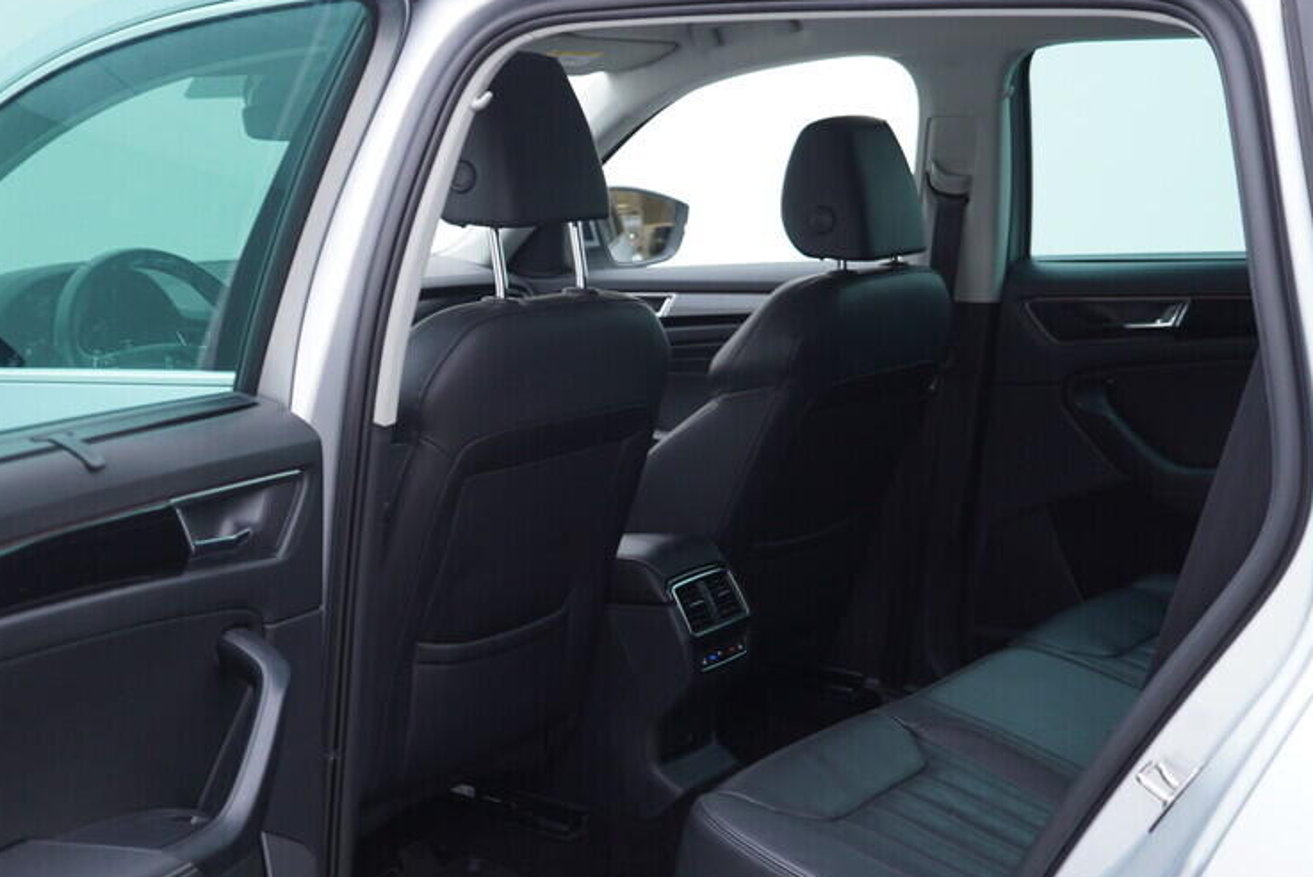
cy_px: 555
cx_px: 476
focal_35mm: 50
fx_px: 1824
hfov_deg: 39.3
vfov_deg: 26.9
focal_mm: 24
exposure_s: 1/40
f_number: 2.8
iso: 125
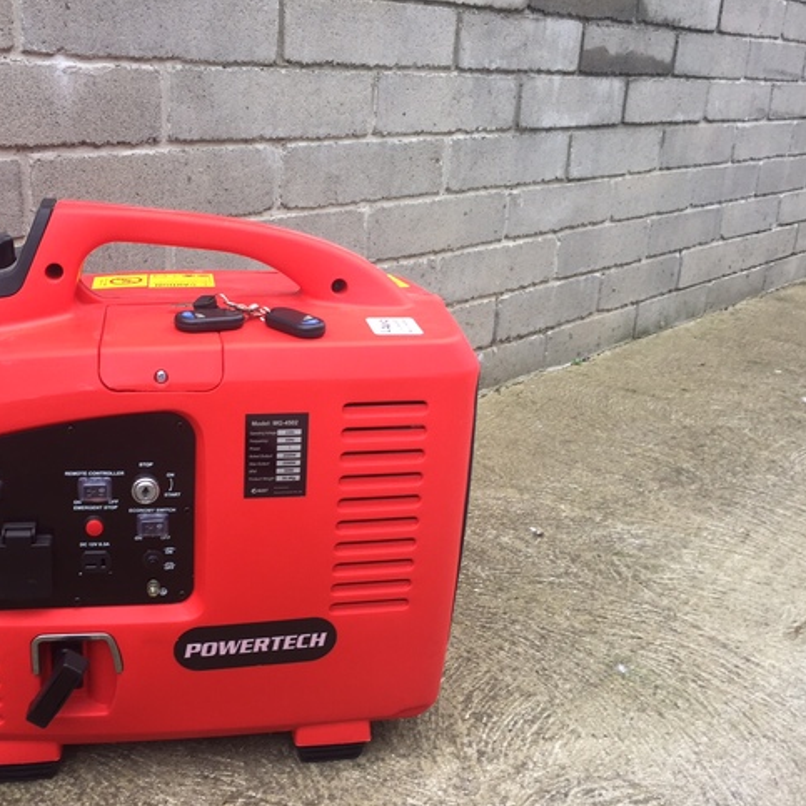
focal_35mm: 35
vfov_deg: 47.2
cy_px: 406
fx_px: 922
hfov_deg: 46.5
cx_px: 267
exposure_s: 1/50
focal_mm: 4.15
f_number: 2.2
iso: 40
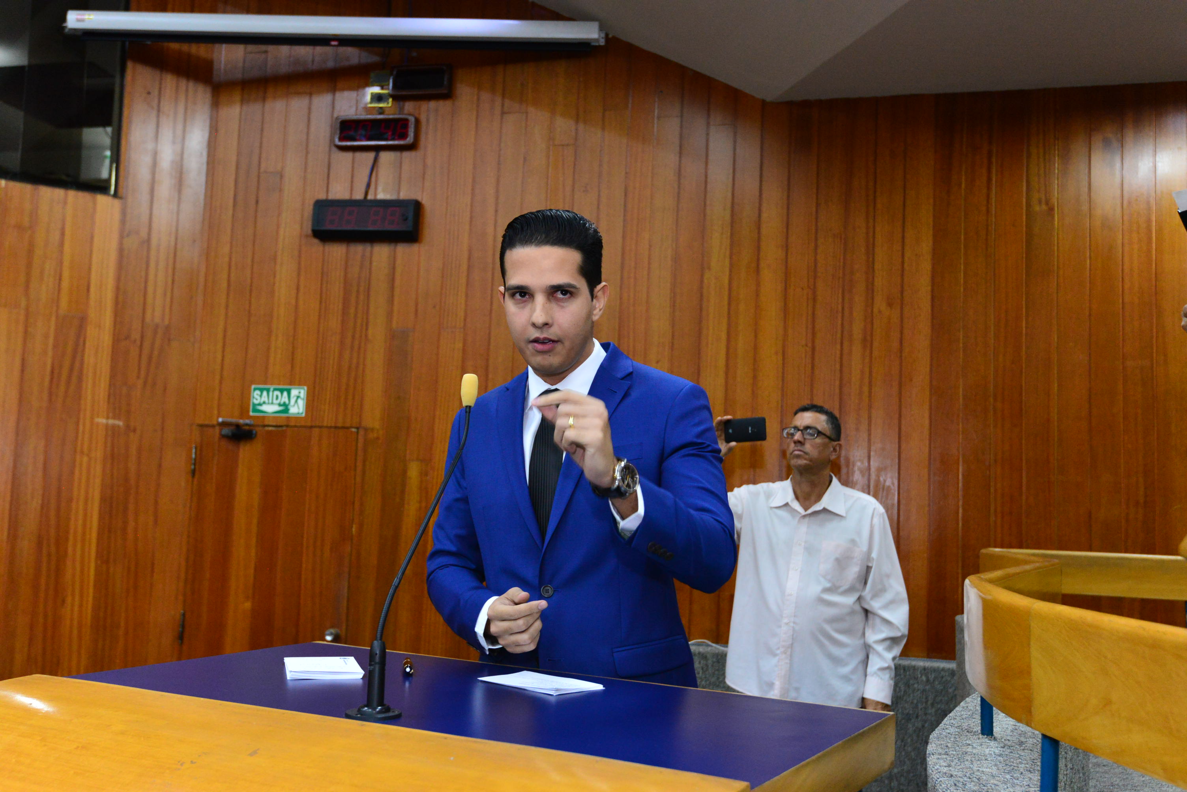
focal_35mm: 35
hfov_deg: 54.4
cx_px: 594
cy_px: 396
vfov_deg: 37.9
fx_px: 1154
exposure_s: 1/125
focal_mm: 35
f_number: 5.6
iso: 3200
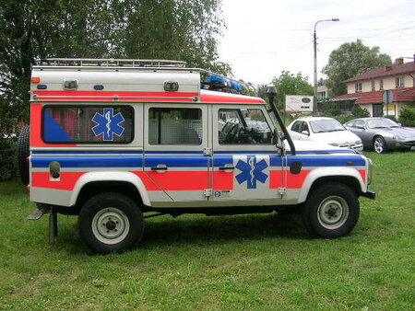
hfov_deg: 52.6
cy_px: 156
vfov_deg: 40.7
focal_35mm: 35
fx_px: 420
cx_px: 208
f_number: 4.8
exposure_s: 1/144
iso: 50
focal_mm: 5.4
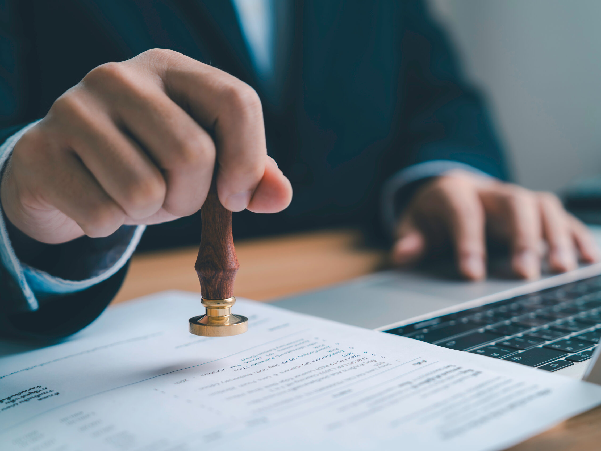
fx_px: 1059
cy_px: 225
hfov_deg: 31.7
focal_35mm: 61
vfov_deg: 24.0
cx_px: 332
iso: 100
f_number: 3.2
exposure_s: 1/320
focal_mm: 56
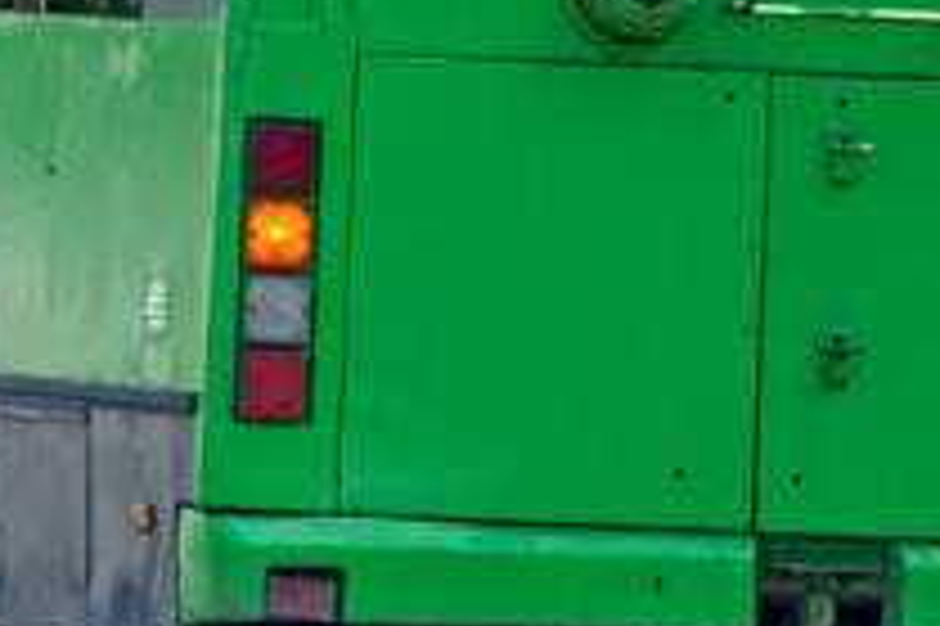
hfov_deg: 1.9
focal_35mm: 1092
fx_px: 28502
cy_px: -705
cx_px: 180
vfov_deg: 1.3
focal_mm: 105
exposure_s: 1/800
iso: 100
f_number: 5.6
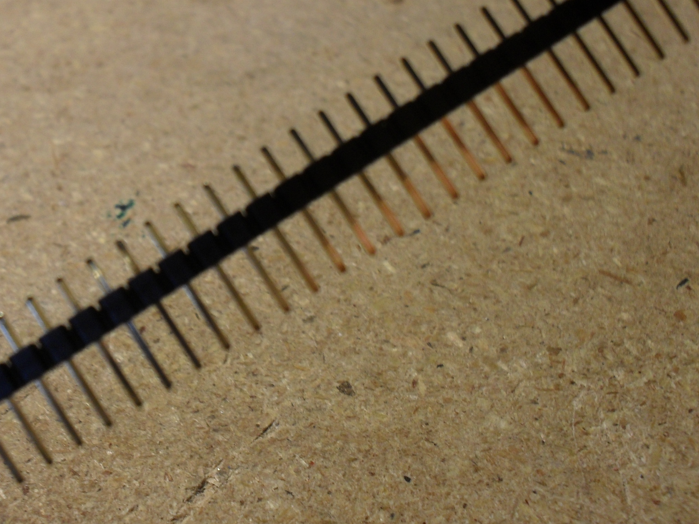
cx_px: 252
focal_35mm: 53
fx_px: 1070
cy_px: 286
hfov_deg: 35.9
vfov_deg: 27.5
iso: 100
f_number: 3.2
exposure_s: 1/60
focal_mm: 6.3
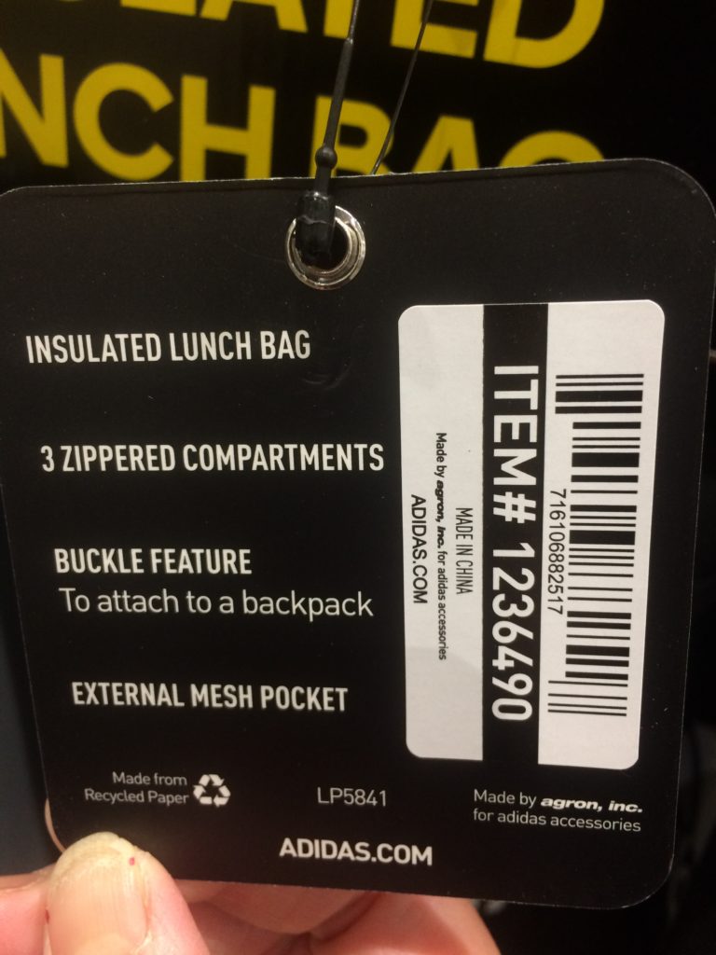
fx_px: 800
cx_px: 358
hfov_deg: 48.2
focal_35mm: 29
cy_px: 478
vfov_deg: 61.7
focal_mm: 4.15
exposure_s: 1/33
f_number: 2.2
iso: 200
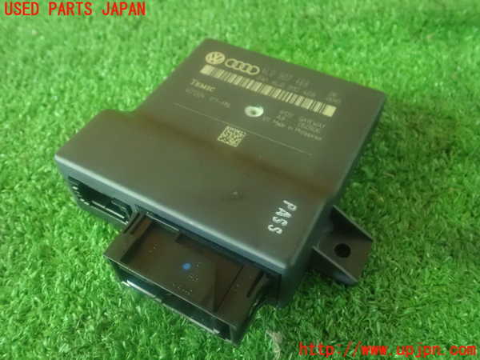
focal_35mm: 30
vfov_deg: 46.8
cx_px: 240
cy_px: 180
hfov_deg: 60.0
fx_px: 416
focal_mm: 5.5
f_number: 2.3
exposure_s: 1/15
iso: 1600
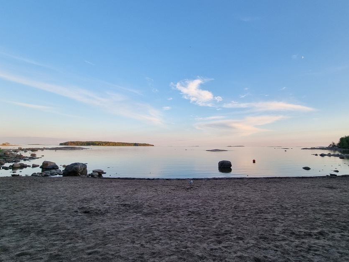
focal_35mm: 16
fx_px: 161
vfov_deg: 78.0
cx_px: 187
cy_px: 121
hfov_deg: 94.3
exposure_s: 1/368
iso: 50
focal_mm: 2.2
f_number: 2.2
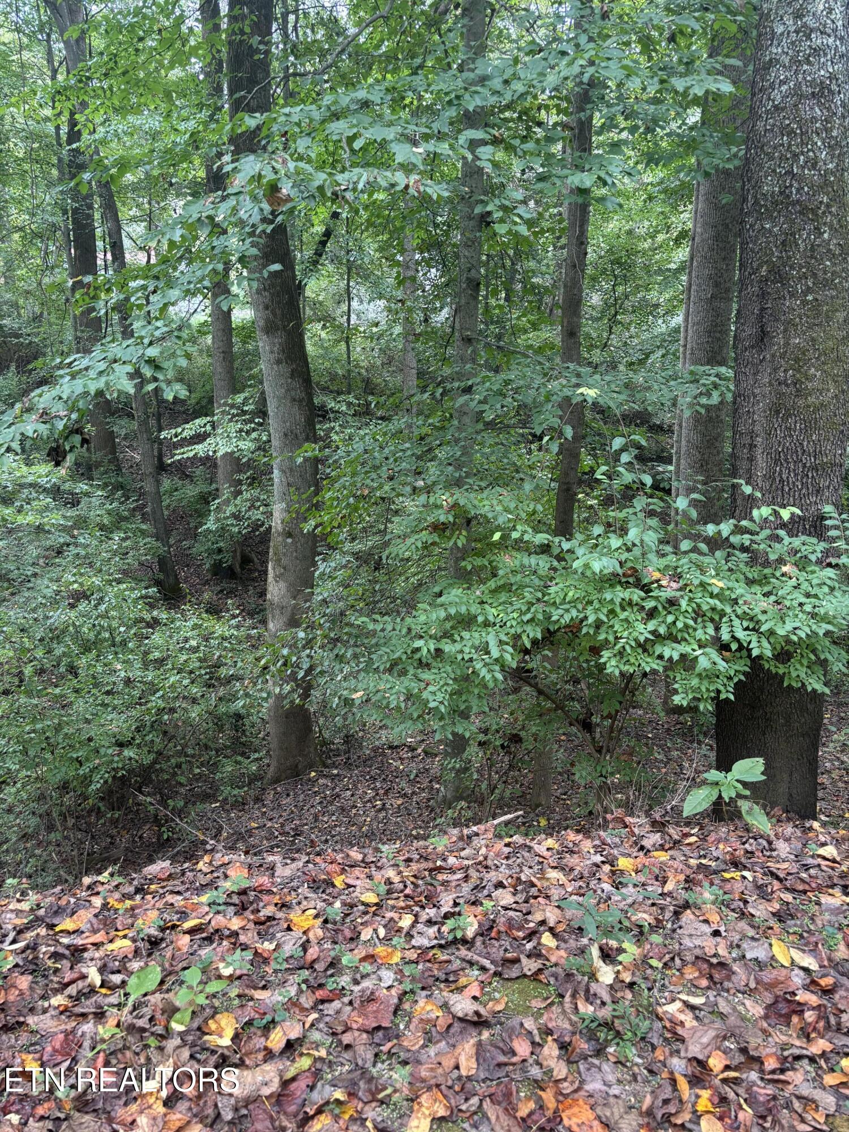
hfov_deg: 53.1
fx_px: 850
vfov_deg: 67.3
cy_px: 566
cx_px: 424
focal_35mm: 26
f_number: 1.6
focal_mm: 5.96
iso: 200
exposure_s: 1/60
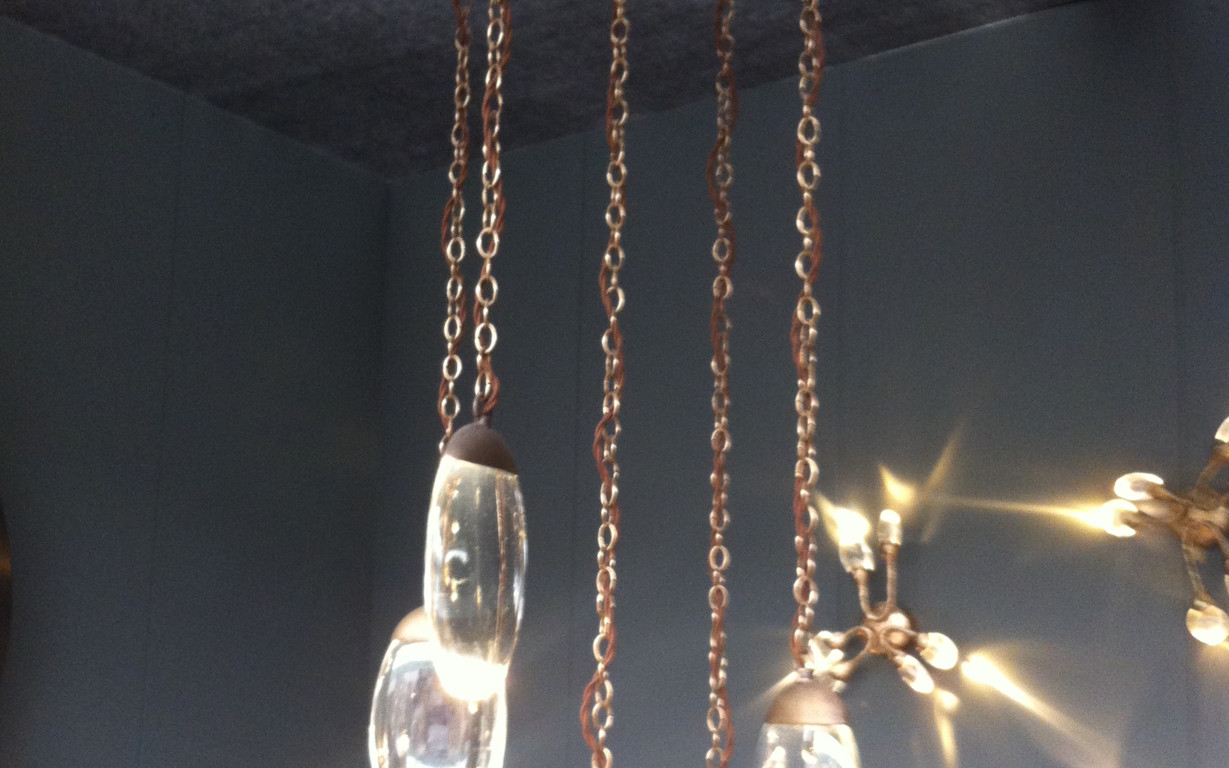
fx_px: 1675
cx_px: 613
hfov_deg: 40.3
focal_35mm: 50
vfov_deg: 25.7
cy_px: 502
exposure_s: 1/15
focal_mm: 3.85
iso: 200
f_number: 2.8
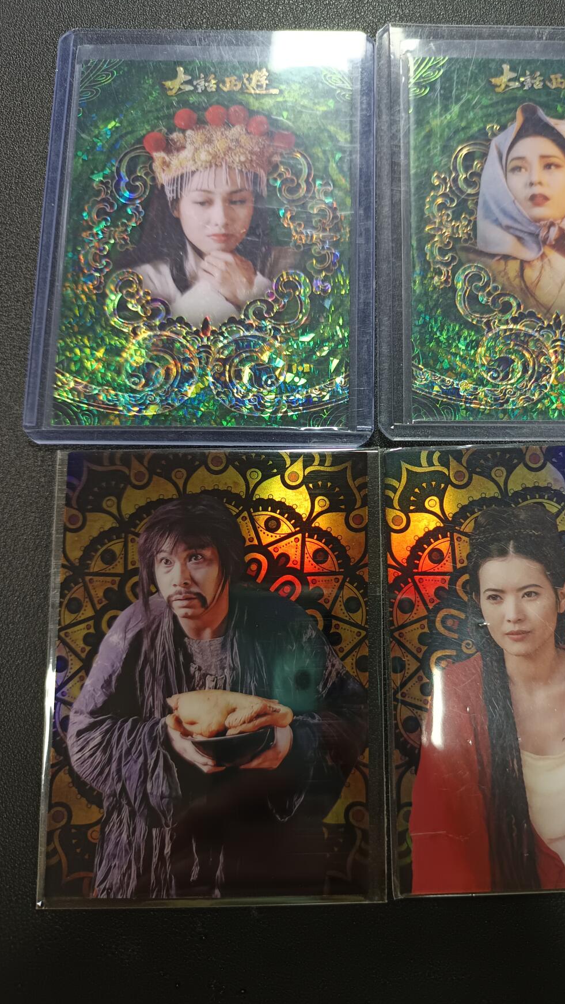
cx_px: 380
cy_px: 503
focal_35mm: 27
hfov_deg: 42.3
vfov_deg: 69.9
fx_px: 719
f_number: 1.7
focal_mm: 5.31
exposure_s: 1/50
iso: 922
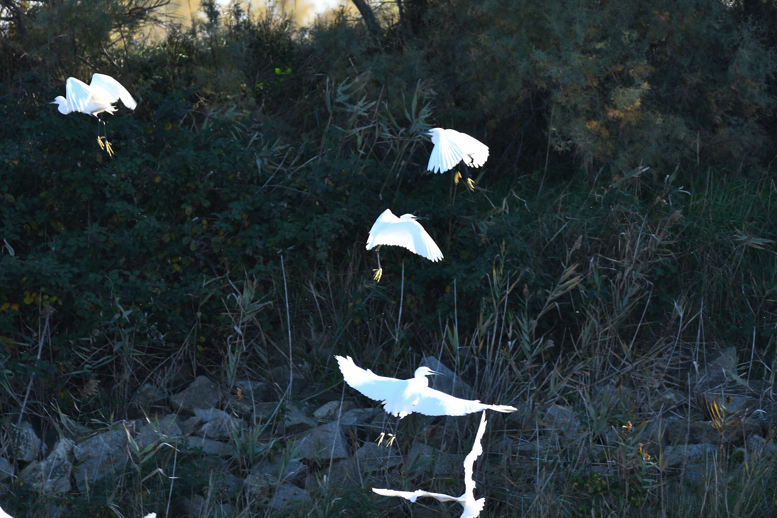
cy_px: 259
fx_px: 9712
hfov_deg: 4.6
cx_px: 388
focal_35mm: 450
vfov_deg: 3.1
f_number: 6.3
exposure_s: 1/500
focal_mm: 300
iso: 400
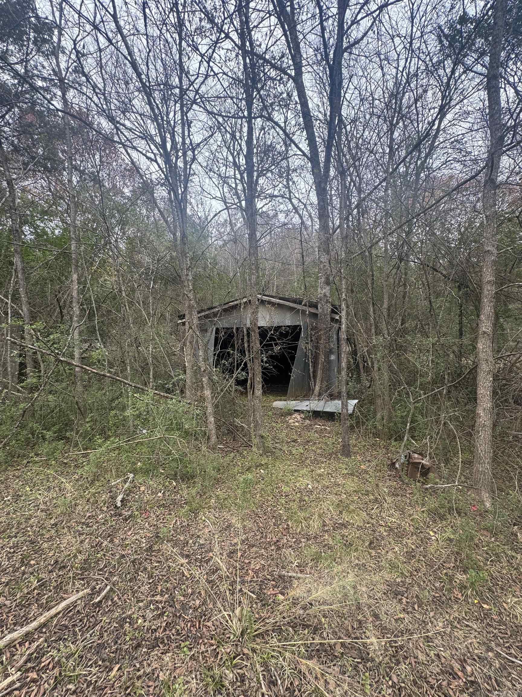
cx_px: 261
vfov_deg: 102.1
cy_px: 348
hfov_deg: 85.7
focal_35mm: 14
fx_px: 281
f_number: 2.2
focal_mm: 2.22
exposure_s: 1/134
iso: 40
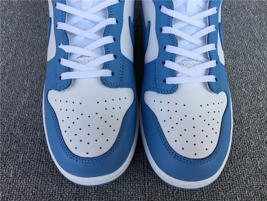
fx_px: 239
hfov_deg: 58.4
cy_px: 100
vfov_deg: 45.4
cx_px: 134
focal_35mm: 31
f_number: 2.4
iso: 25
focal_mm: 3.3
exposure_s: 1/372
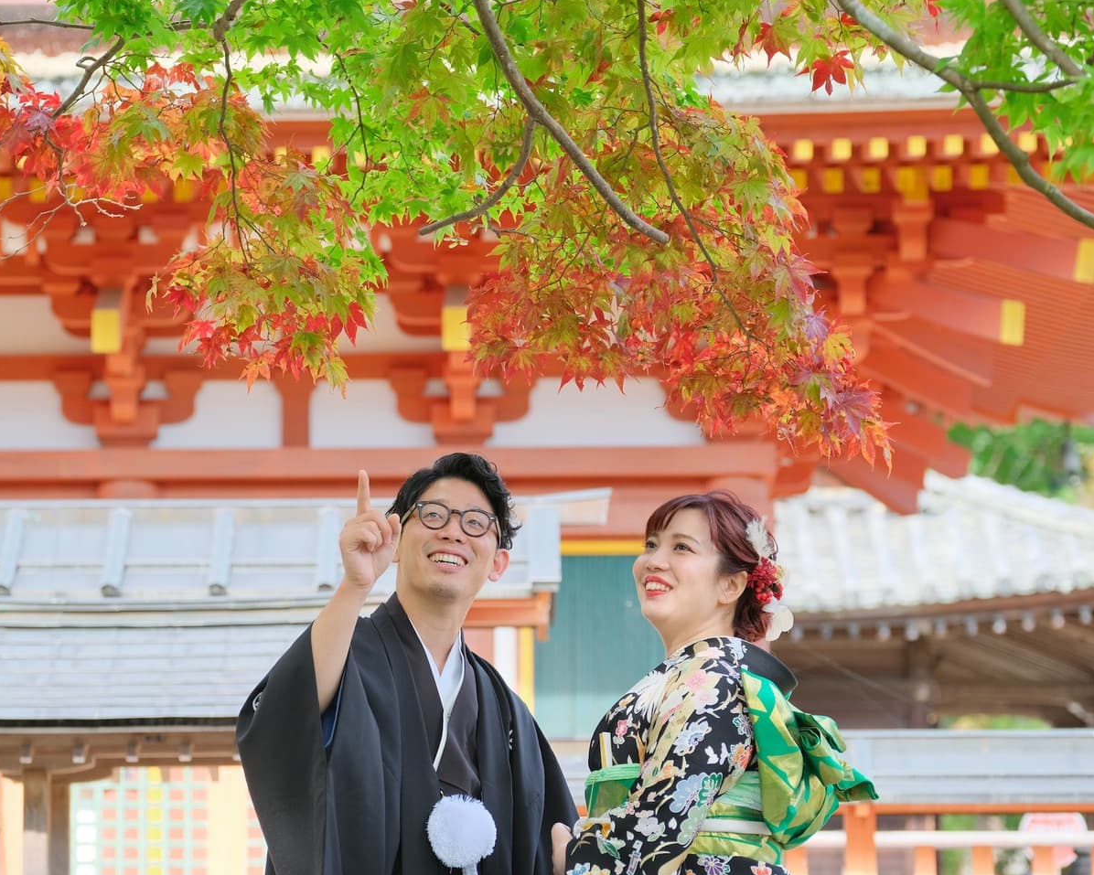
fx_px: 4792
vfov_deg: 10.4
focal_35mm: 148
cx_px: 495
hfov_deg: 13.0
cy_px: 437
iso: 800
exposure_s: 1/250
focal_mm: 87.1
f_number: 4
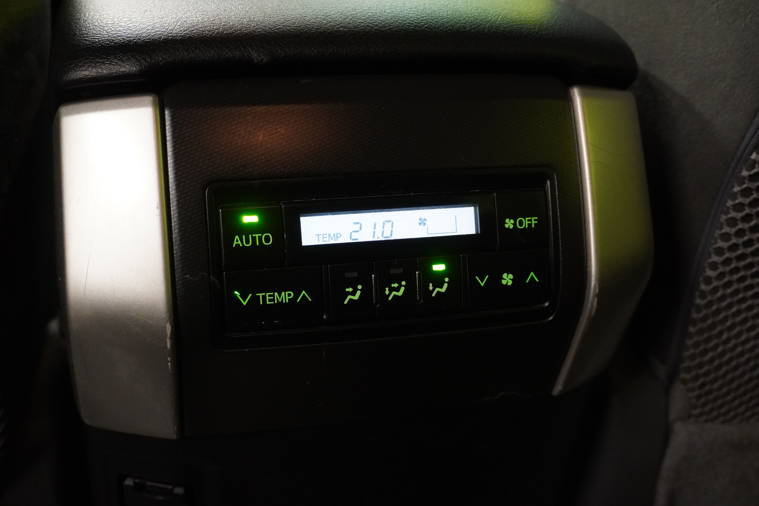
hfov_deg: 47.9
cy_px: 253
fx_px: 854
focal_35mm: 40
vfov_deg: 33.0
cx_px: 380
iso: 3200
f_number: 4.5
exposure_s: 1/50
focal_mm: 27
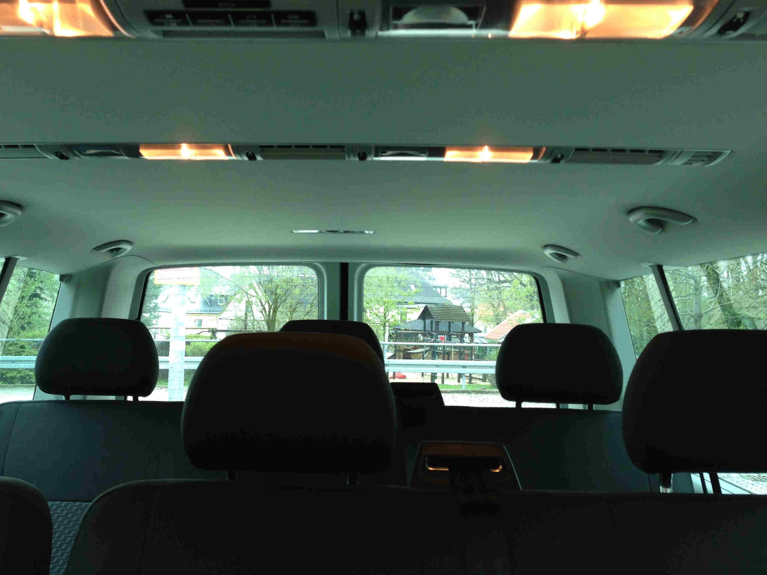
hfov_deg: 44.7
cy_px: 224
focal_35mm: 42
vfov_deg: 34.2
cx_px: 328
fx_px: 930
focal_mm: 4.13
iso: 64
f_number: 2.4
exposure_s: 1/60
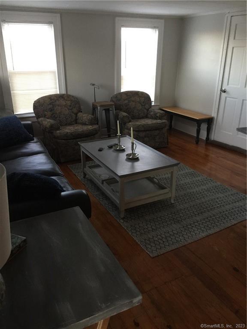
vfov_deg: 61.7
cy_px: 164
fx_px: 276
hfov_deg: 48.2
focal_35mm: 29
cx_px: 124
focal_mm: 4.15
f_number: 2.2
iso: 100
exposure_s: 1/10
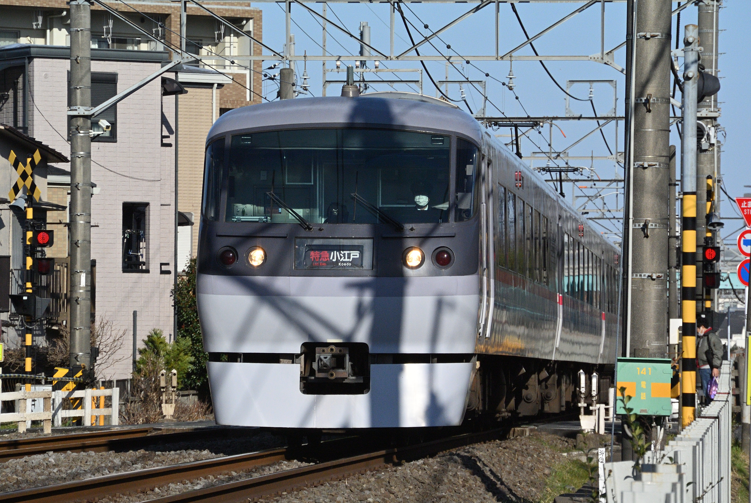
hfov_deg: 9.2
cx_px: 376
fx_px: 4678
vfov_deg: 6.2
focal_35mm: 224
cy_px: 252
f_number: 7.1
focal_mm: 83.2
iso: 400
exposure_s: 1/2500
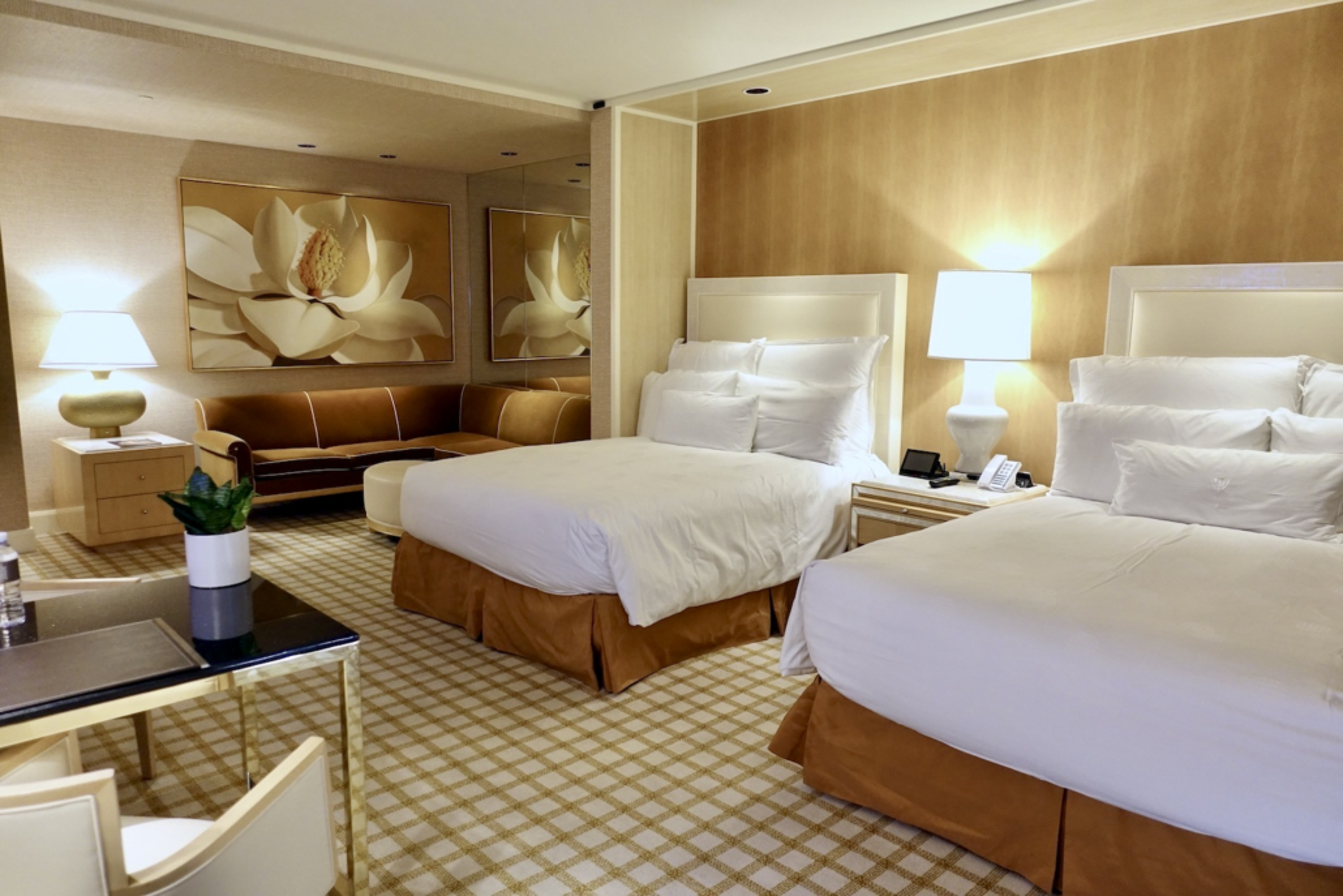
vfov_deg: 53.1
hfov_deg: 73.7
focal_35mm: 24
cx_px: 672
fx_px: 895
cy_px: 448
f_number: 1.8
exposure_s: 1/30
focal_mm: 8.8
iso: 500
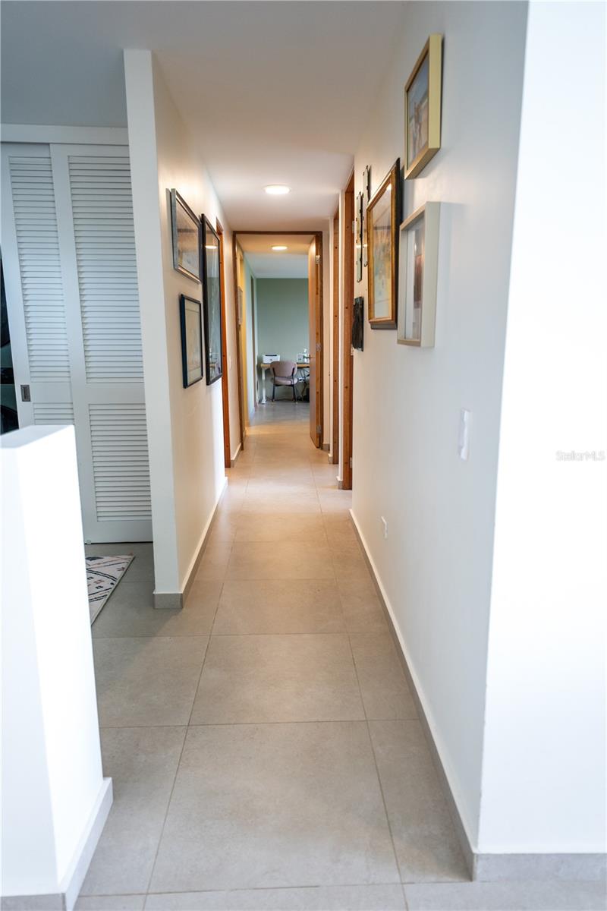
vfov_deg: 73.7
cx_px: 304
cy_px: 456
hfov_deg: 53.1
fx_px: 607
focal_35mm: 24
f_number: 2.8
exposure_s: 1/125
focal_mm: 24
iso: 1000
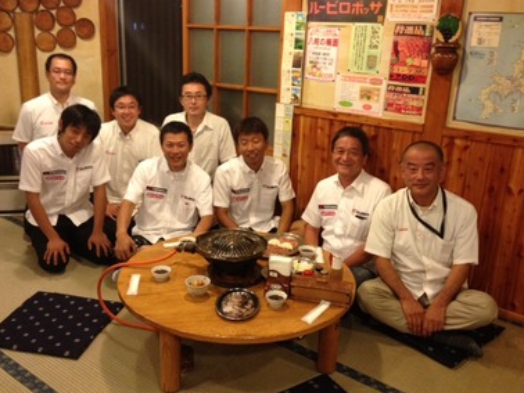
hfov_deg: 50.1
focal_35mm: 37
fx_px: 560
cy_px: 191
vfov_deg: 38.7
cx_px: 252
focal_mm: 4.28
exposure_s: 1/20
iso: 200
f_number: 2.4
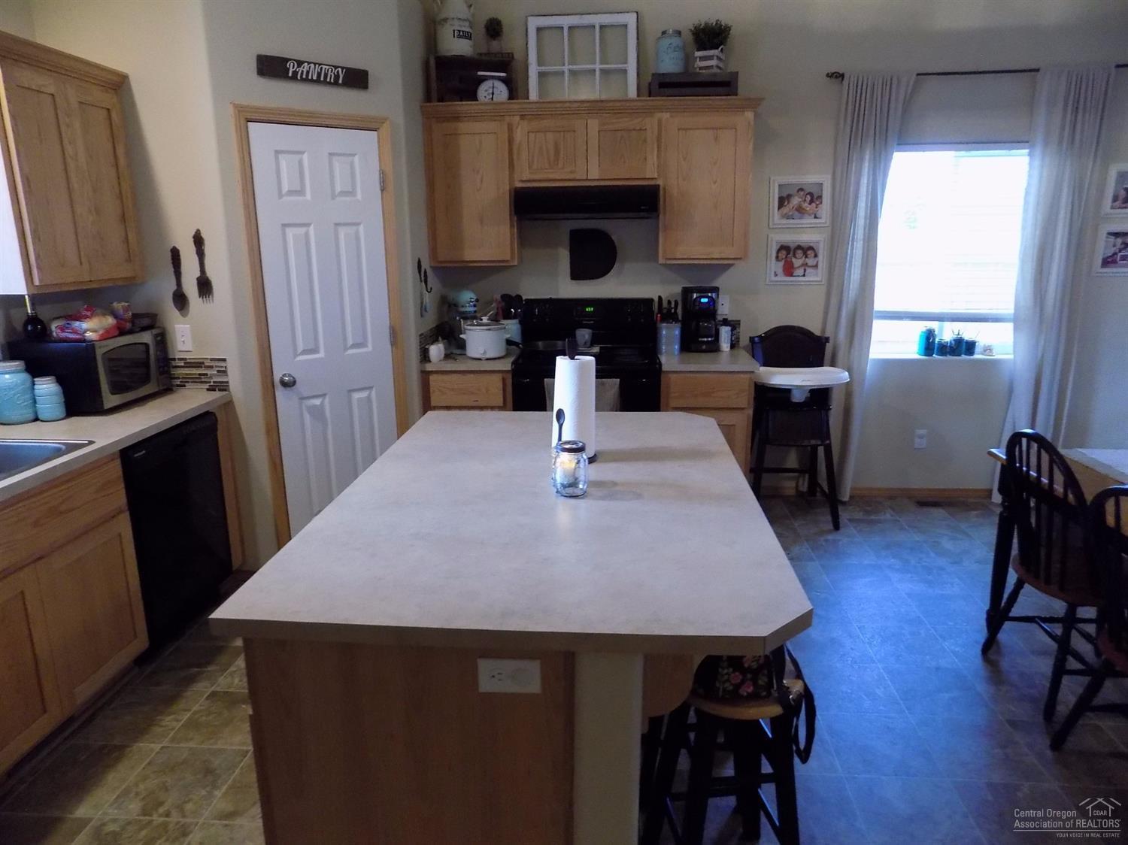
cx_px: 564
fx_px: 749
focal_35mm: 23
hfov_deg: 73.9
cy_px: 422
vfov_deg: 58.9
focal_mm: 4
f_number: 3.1
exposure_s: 1/10
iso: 400
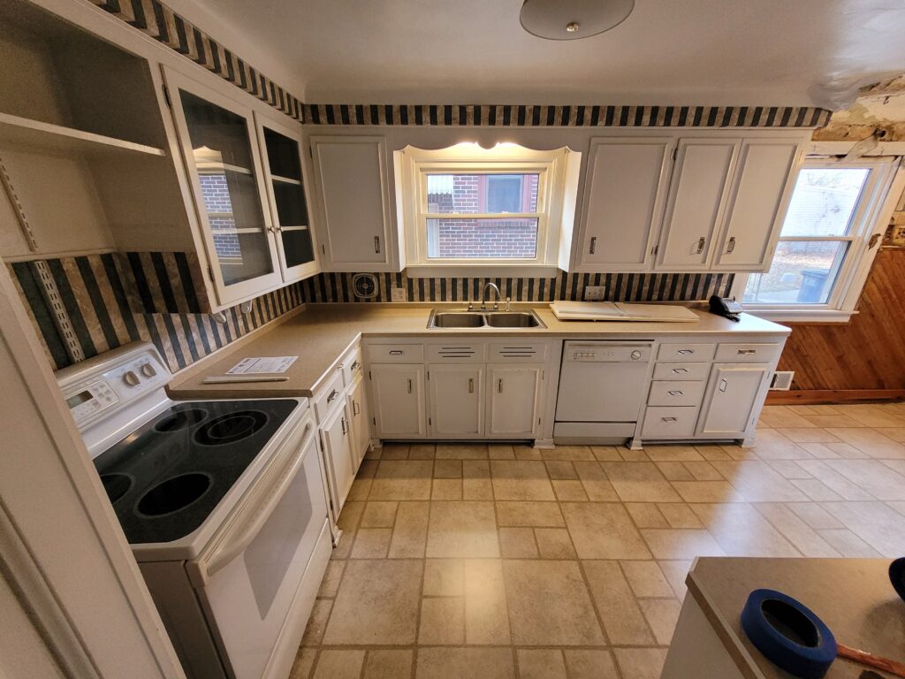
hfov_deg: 106.2
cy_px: 340
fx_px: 340
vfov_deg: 89.9
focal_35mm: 13
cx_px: 452
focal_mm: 1.74
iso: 400
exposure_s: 1/60
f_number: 2.2
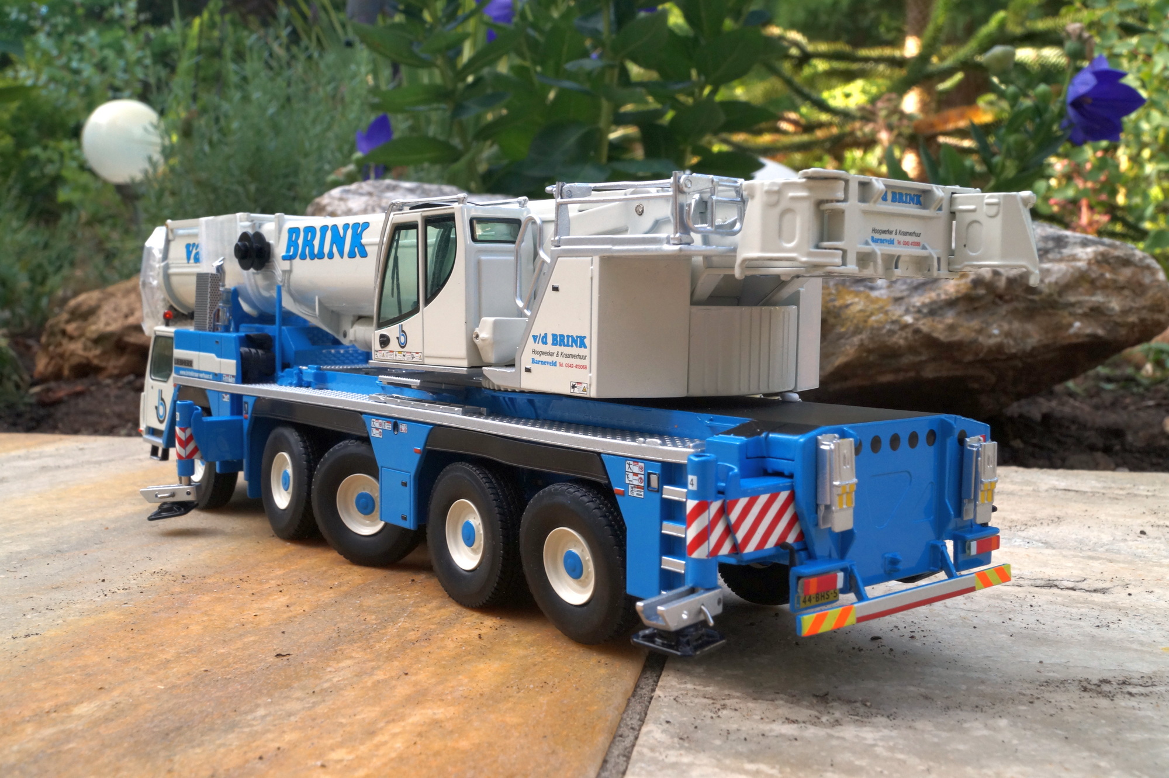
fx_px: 1266
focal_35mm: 39
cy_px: 389
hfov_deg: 49.6
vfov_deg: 34.2
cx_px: 584
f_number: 18
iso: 500
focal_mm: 26
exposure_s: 1/60
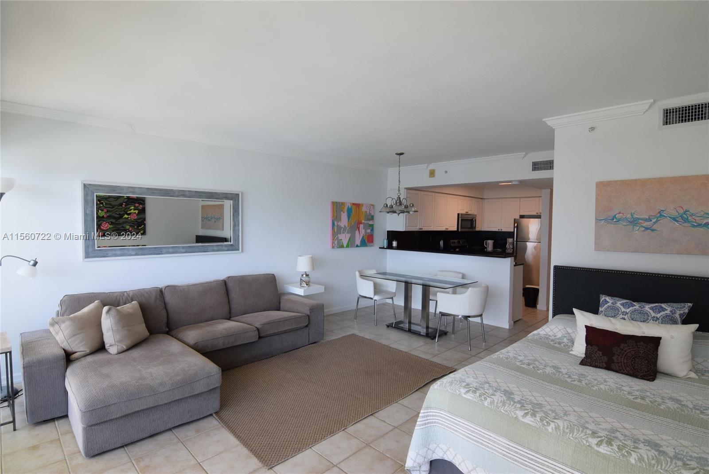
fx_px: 355
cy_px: 237
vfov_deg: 67.5
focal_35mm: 18
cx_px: 354
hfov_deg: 90.0
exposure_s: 1/60
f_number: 8
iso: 450
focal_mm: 12
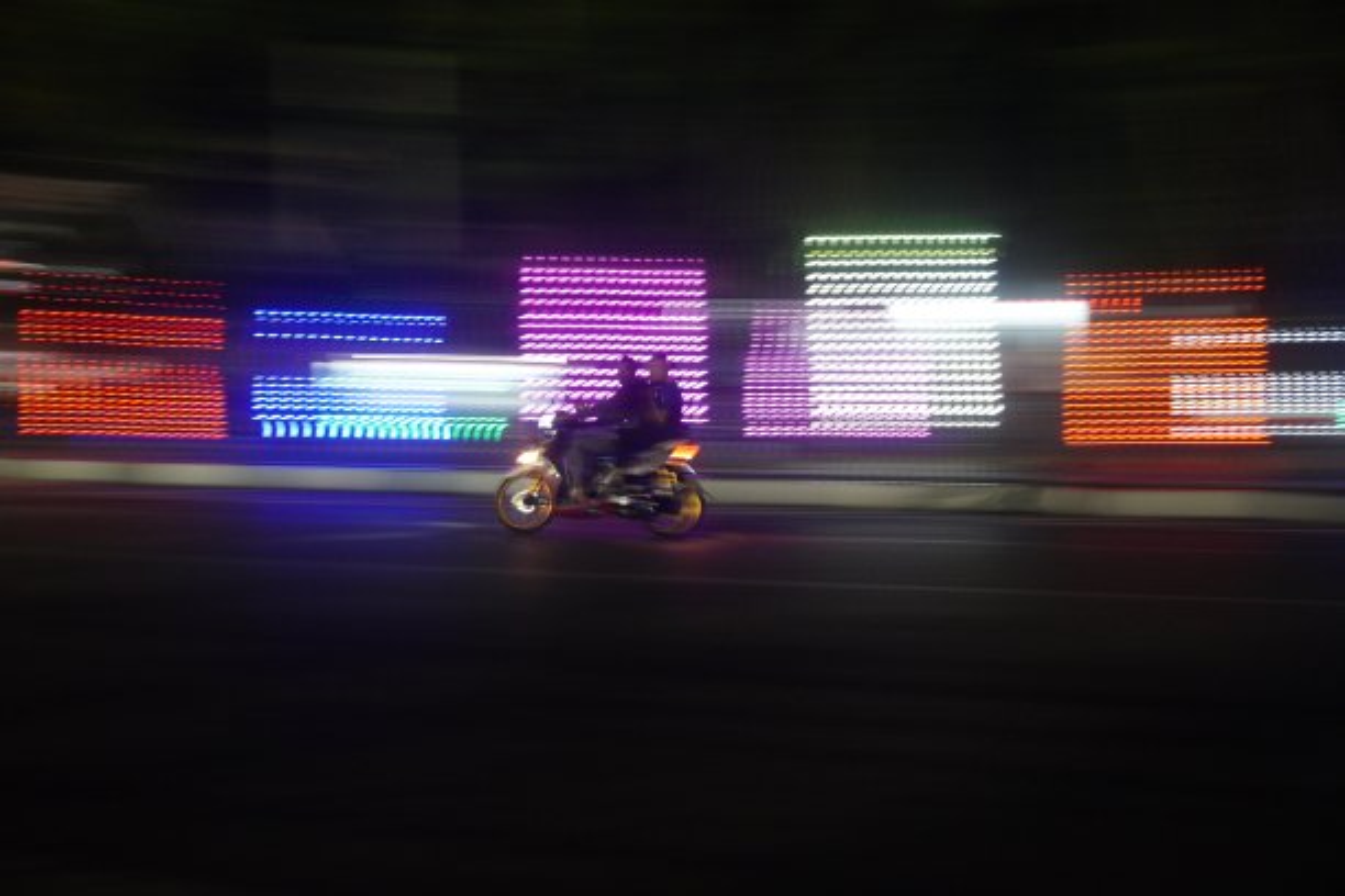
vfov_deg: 31.9
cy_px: 448
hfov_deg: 46.4
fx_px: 1569
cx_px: 672
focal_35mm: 42
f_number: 4.5
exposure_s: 1/6
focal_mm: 28
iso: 2000
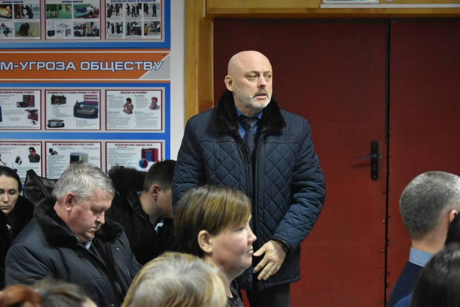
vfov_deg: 18.9
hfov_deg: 28.1
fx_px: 920
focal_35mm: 72
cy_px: 154
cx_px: 230
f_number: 4.8
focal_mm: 48
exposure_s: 1/60
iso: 6400
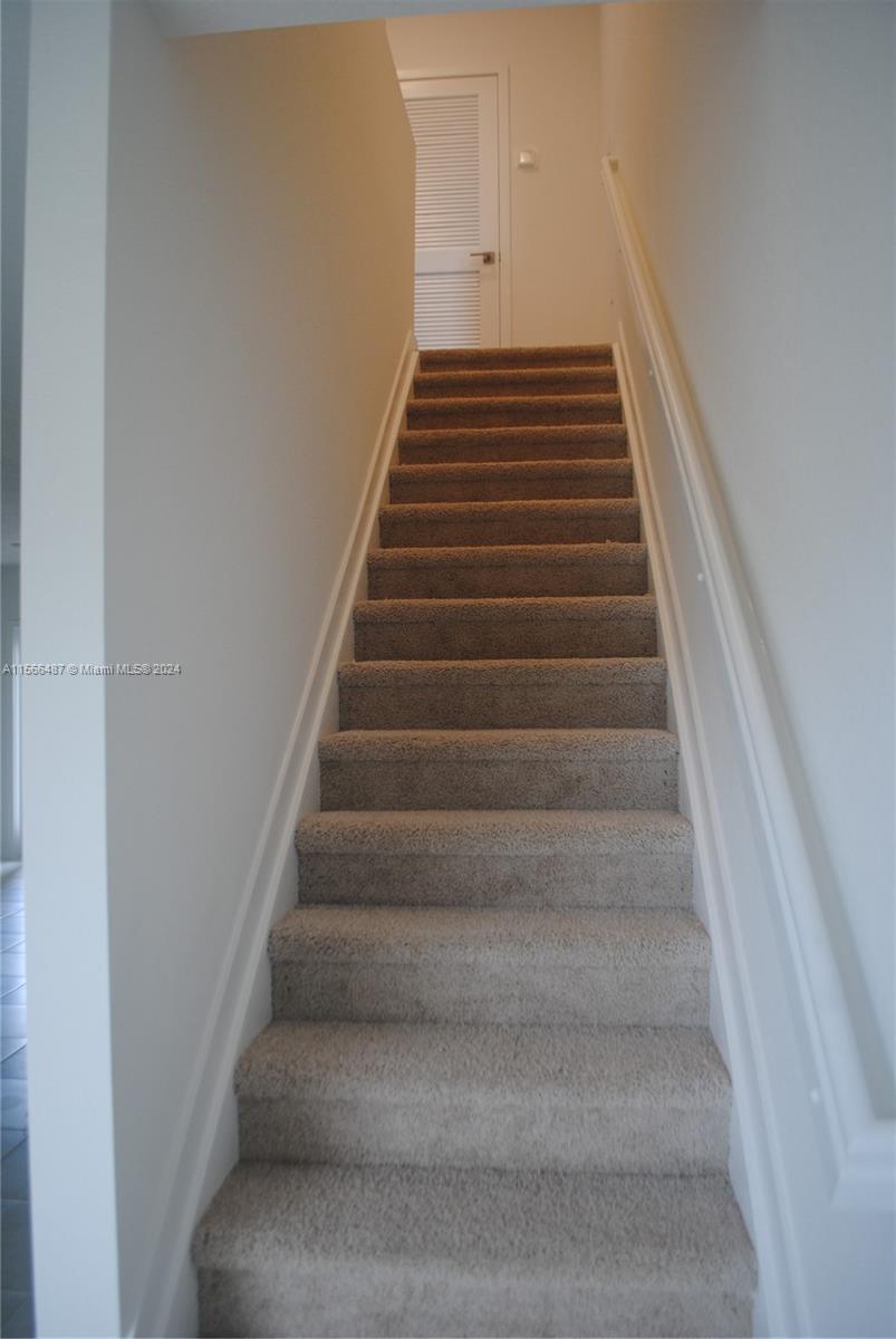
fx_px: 1005
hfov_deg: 48.0
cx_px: 448
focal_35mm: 27
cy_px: 670
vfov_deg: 67.3
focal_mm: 18
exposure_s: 1/30
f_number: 3.5
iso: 220
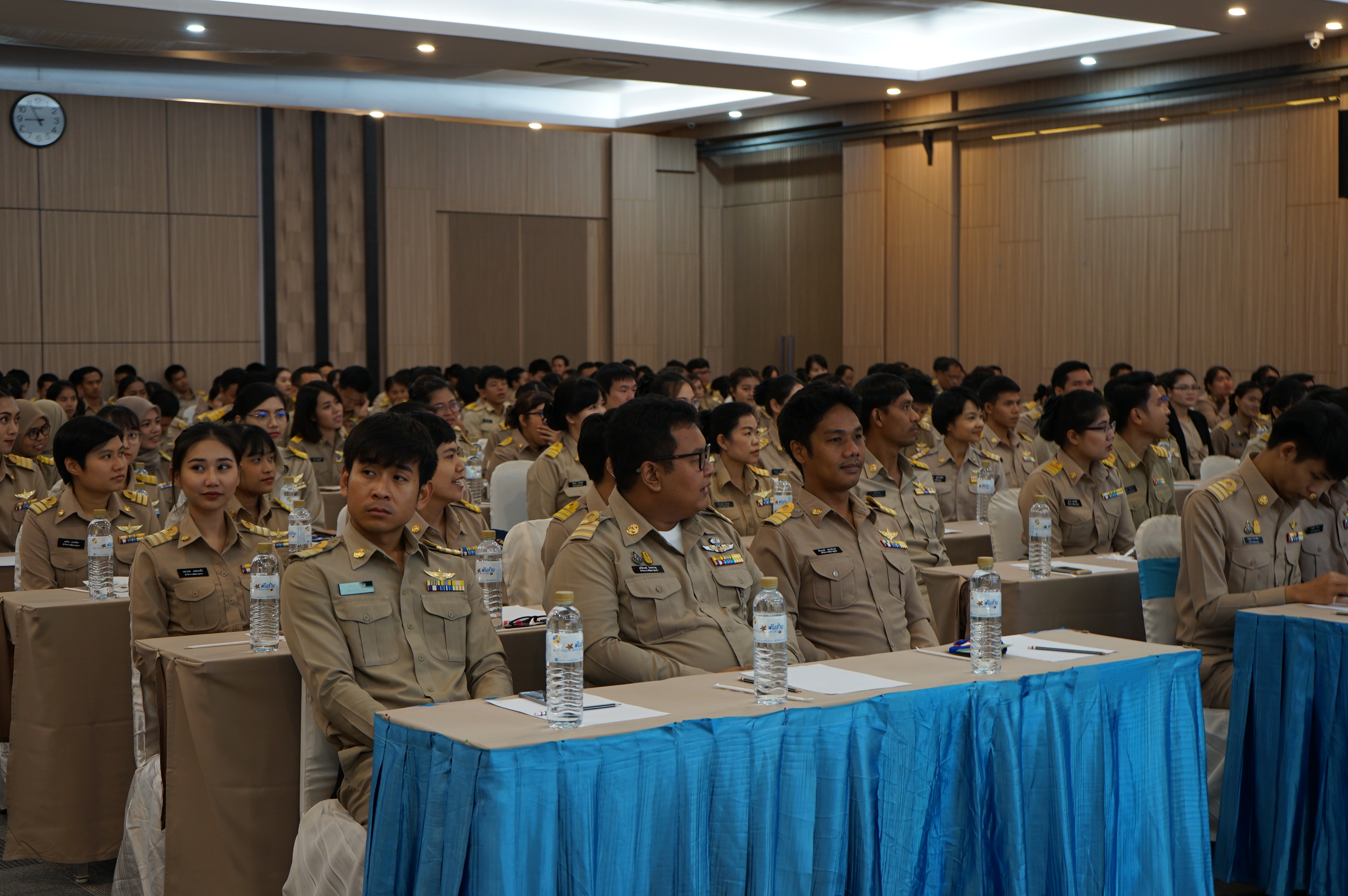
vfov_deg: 26.4
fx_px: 1908
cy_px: 448
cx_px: 674
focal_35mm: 51
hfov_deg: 38.9
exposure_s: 1/15
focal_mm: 51
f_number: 4.5
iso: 400
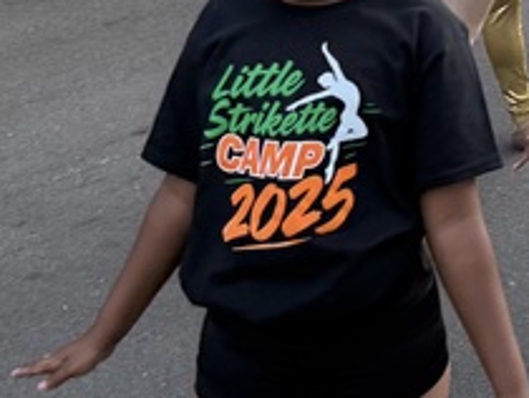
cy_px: -441
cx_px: 448
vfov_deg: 11.3
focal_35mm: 117
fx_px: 1790
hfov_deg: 16.6
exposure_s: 1/67
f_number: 1.78
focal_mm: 6.76
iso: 200
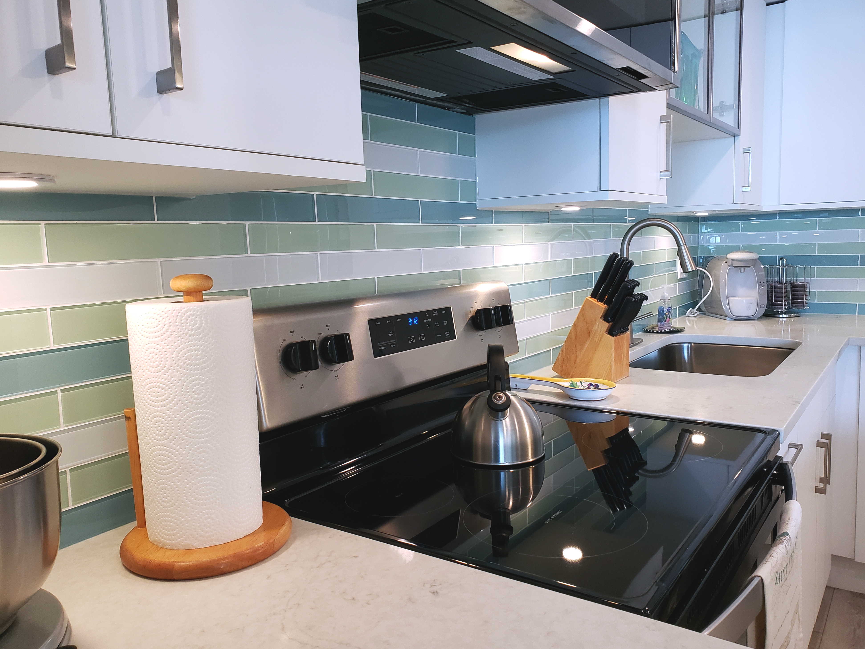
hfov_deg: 65.3
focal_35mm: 27
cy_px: 333
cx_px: 427
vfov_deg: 51.3
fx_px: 675
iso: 500
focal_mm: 4.3
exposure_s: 1/120
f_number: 2.4
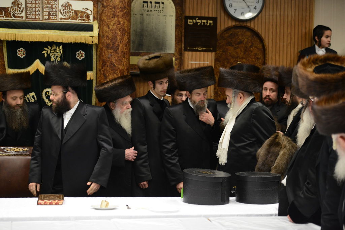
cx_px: 172
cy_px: 115
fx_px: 815
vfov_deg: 16.1
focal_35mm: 85
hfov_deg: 23.9
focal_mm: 85
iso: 1250
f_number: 2.8
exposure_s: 1/200
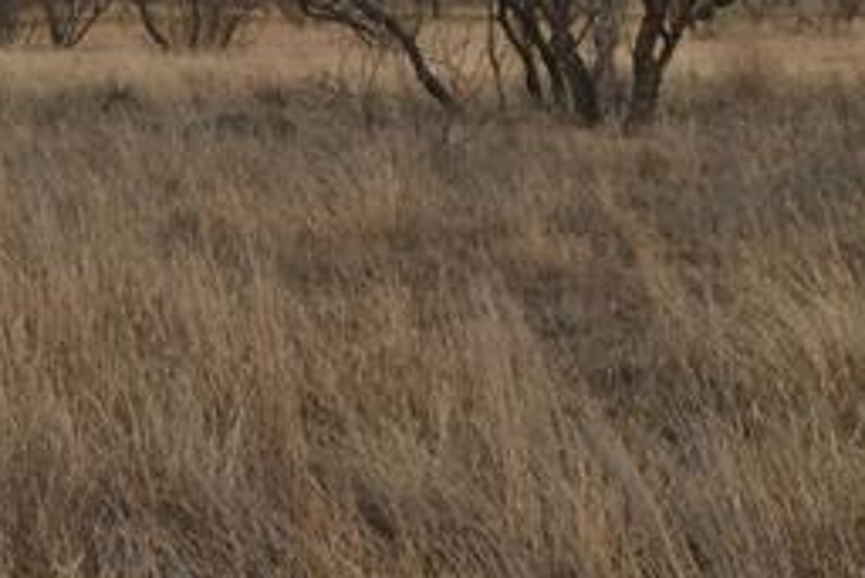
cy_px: -96
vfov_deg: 6.3
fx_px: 5193
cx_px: -558
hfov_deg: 9.2
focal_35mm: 216
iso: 100
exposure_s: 1/200
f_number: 9
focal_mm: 36
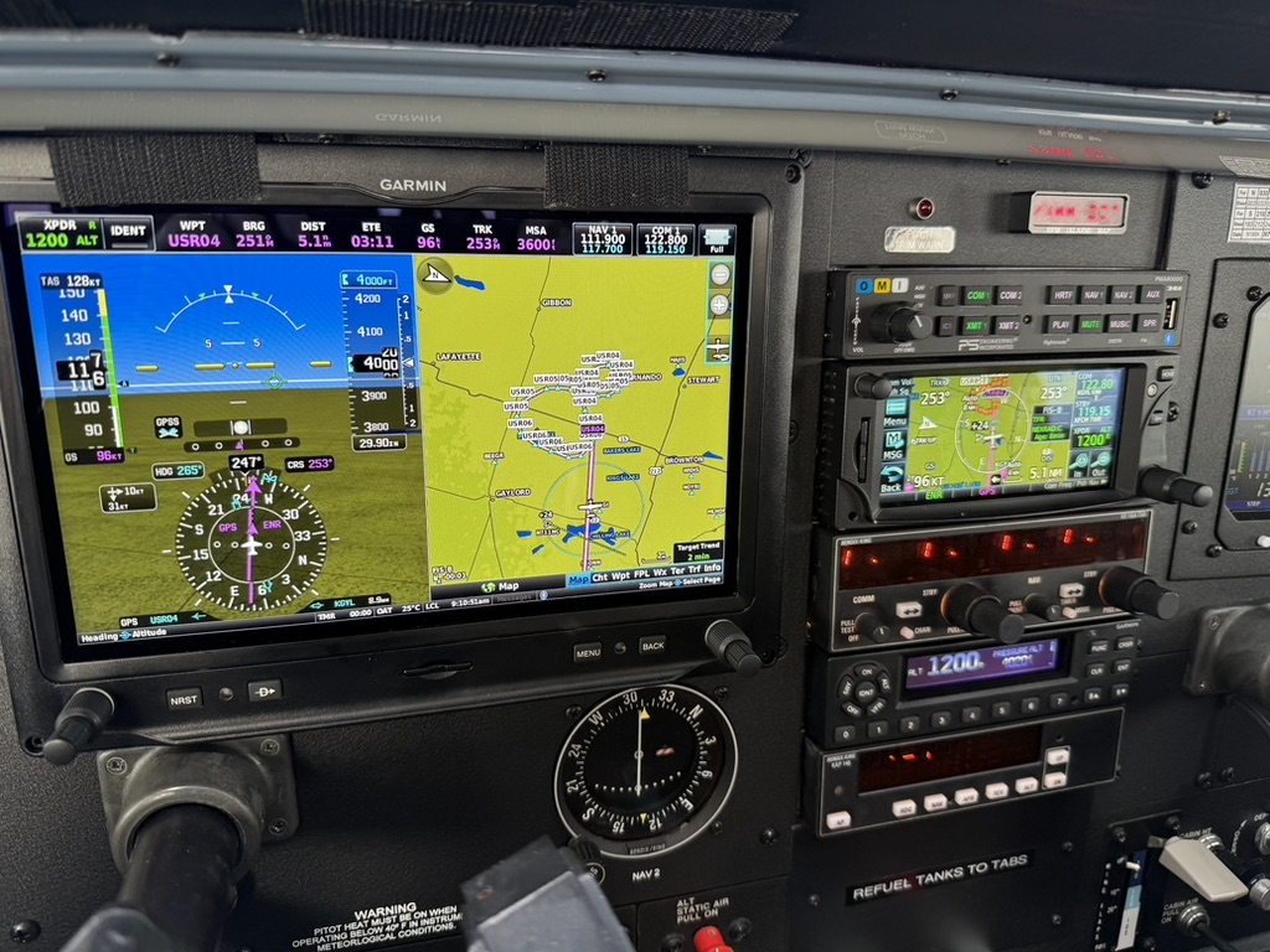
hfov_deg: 71.6
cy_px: 476
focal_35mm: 24
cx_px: 635
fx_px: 881
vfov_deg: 56.8
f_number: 1.78
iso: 80
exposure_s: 1/121
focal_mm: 6.76
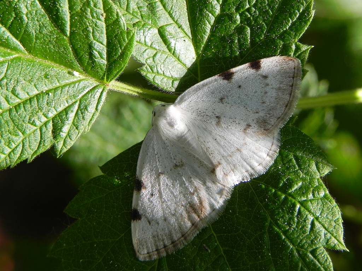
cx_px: 181
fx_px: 1098
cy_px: 136
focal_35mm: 105
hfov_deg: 18.7
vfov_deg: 14.1
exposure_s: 1/197
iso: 160
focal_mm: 18.8
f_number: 5.6
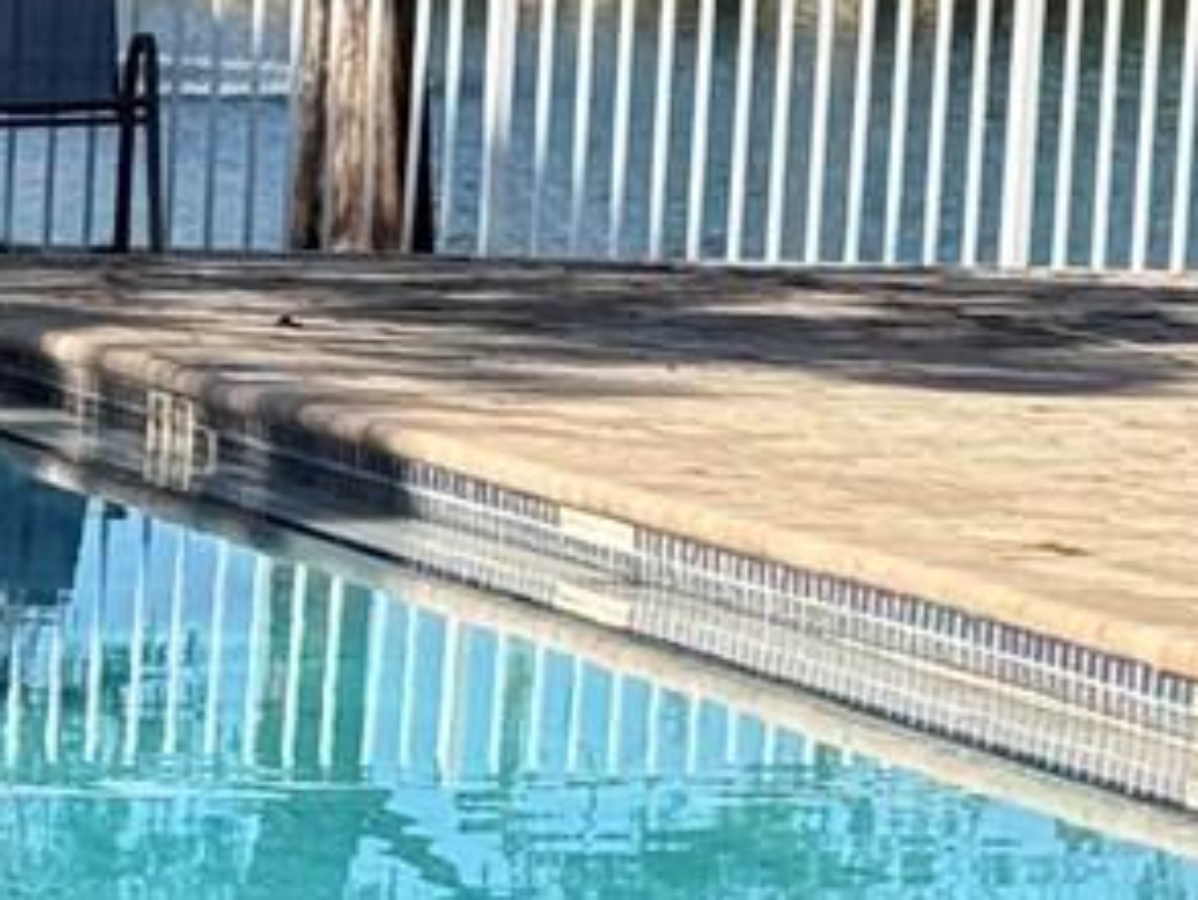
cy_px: 851
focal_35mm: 262
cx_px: -1464
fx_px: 9071
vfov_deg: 5.7
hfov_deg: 7.2
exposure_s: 1/2273
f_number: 1.78
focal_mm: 6.76
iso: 64
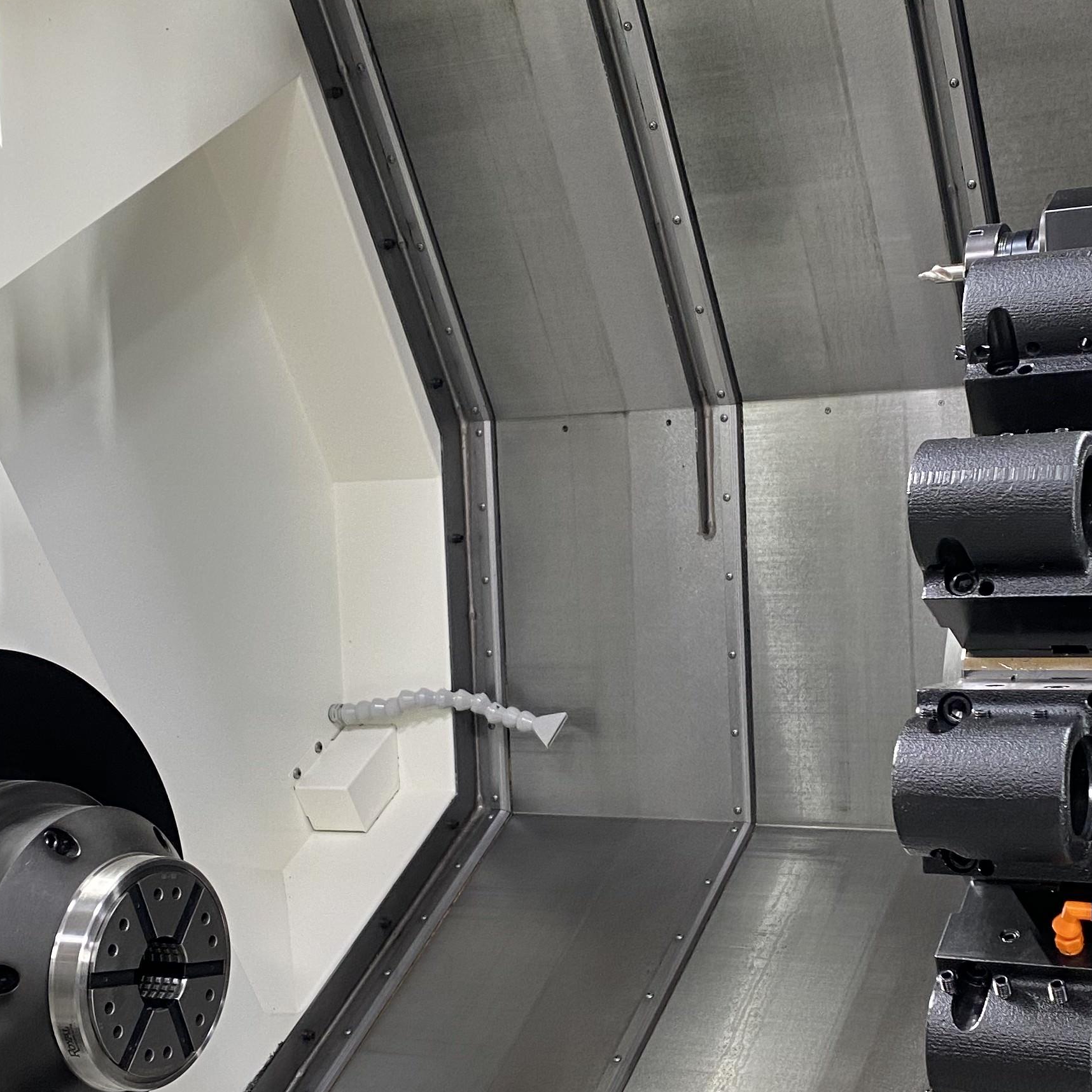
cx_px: 636
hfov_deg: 31.6
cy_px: 643
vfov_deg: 31.6
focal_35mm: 54
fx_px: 1927
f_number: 1.8
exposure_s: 1/60
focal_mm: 4.25
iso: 80
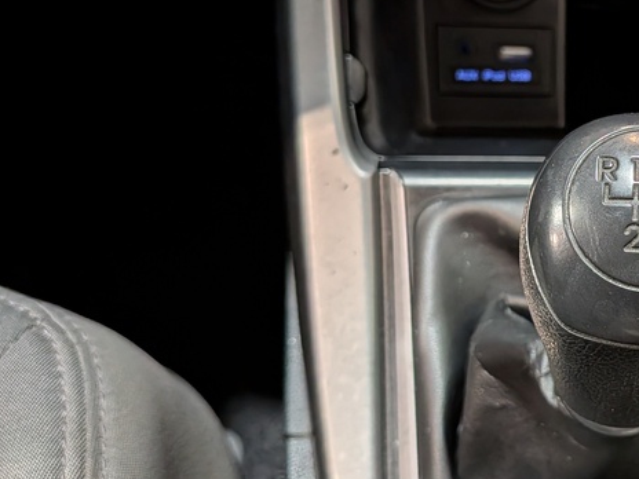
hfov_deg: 32.9
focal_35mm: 53
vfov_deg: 27.5
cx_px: 653
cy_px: 211
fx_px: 978
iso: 79
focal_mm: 4.53
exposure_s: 1/120
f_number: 1.7
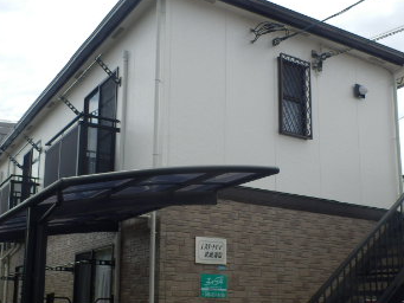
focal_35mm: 45
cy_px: 201
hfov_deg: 42.0
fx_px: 525
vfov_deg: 32.0
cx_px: 178
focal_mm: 4.2
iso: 80
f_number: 7.9
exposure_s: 1/160
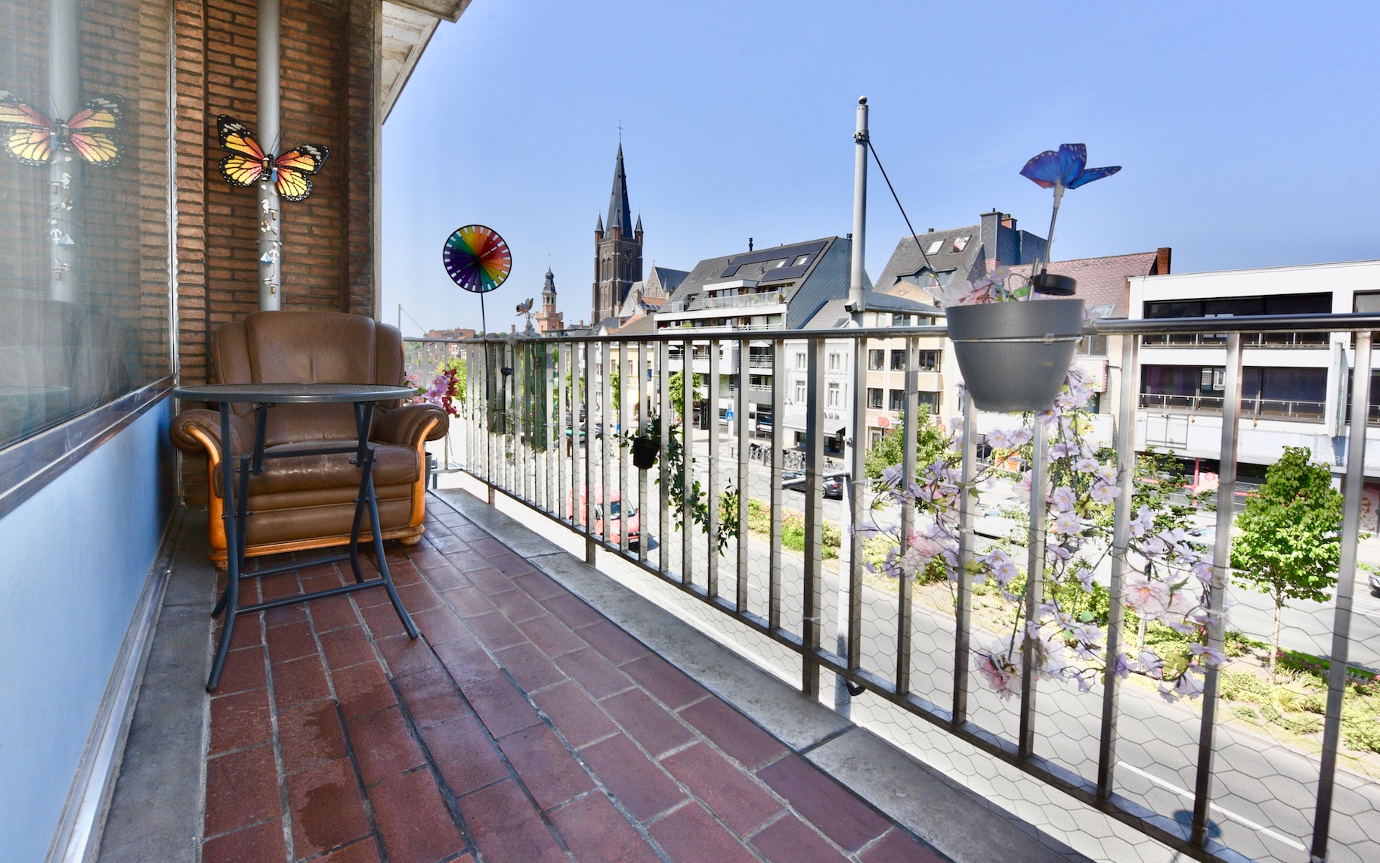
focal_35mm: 15
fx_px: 564
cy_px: 383
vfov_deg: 74.5
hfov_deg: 101.4
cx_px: 667
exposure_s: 1/200
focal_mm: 14
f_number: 14
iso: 200
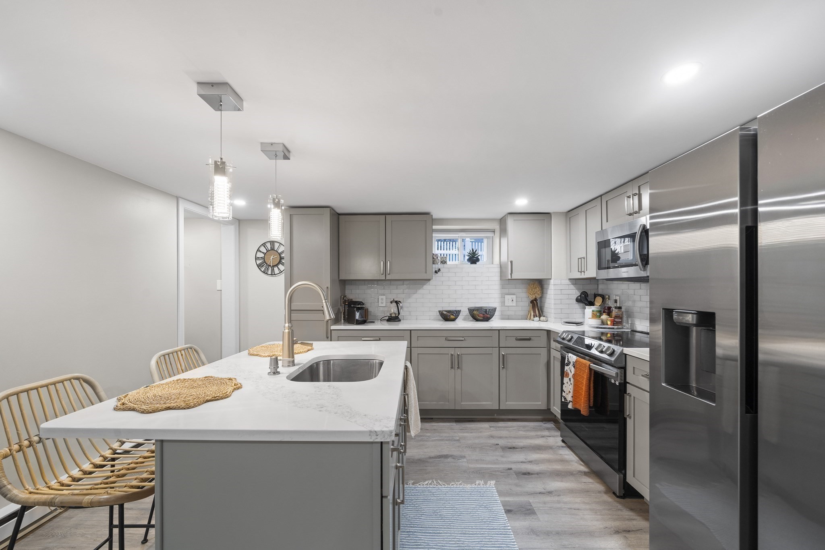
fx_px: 298
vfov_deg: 85.4
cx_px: 412
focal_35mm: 13
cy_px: 275
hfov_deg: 108.3
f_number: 8
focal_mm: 13
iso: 320
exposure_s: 1/2
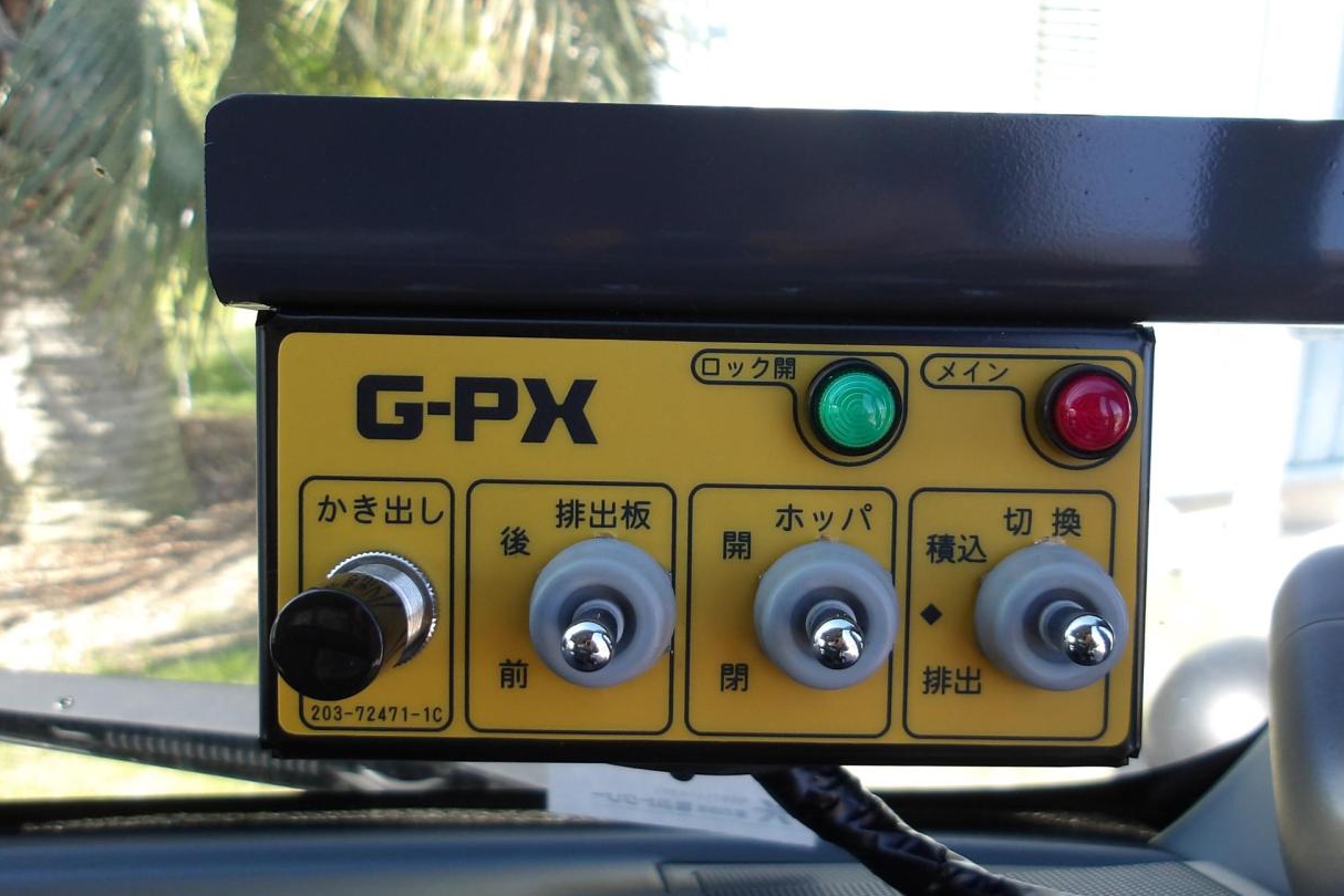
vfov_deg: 35.9
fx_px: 1382
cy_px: 509
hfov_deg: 51.8
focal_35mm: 37
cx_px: 751
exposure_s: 1/173
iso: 100
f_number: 3
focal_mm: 4.9
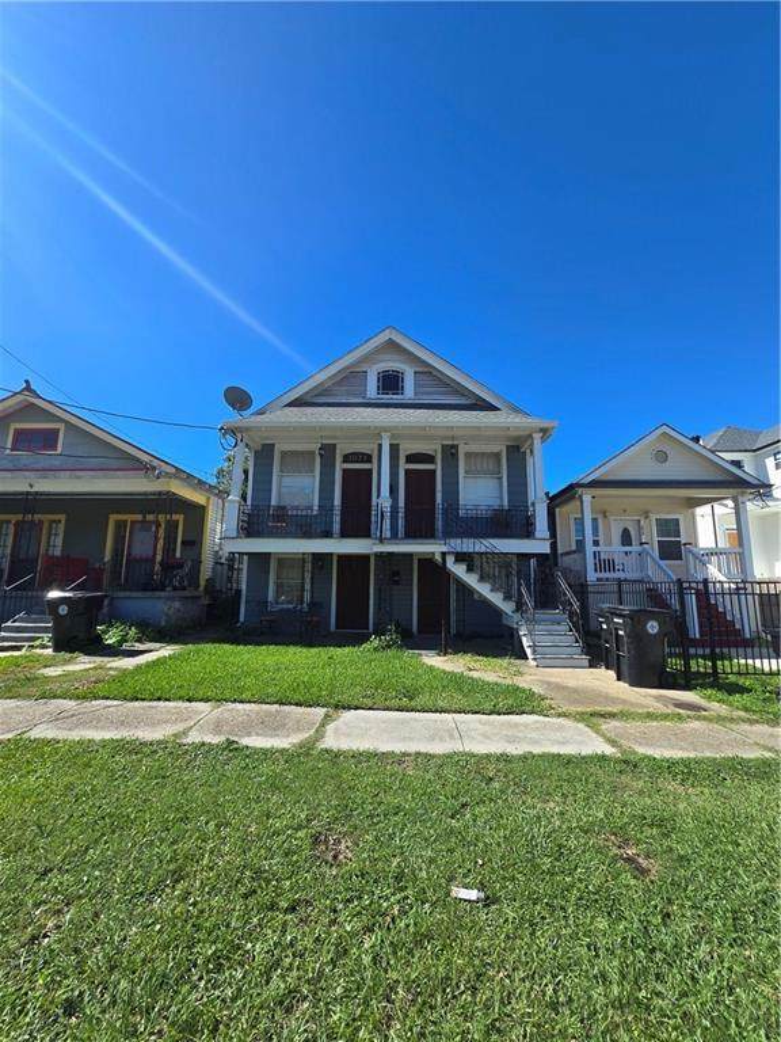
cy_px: 521
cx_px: 390
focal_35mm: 13
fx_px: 391
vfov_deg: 106.2
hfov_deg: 89.9
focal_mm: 2.2
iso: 50
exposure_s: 1/1765
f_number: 2.2
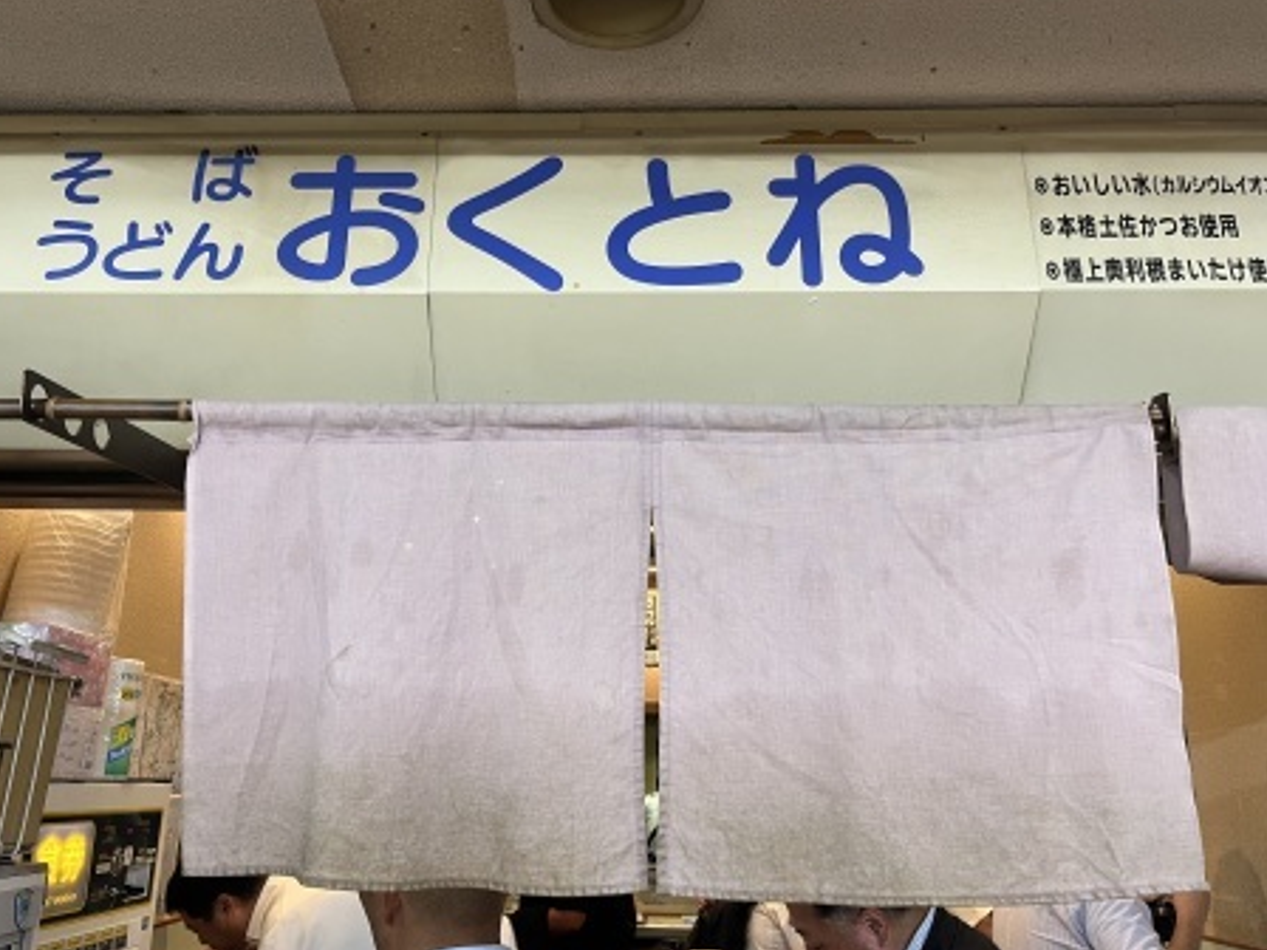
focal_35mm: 29
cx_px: 577
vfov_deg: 48.2
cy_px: 442
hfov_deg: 61.6
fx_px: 1061
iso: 125
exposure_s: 1/50
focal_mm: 5.1
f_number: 1.6
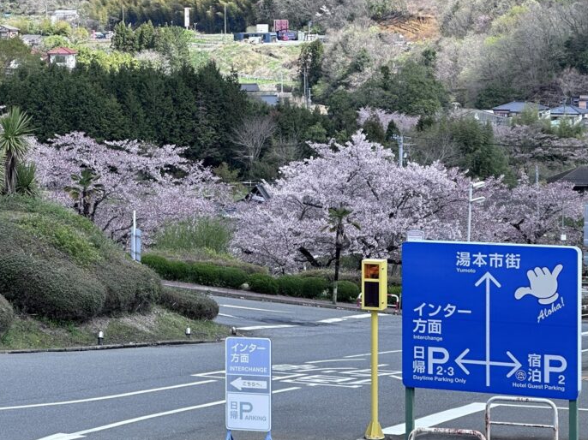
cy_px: 211
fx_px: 1953
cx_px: 247
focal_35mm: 115
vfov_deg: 12.9
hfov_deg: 17.1
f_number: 2.8
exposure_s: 1/242
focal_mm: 9
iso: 32
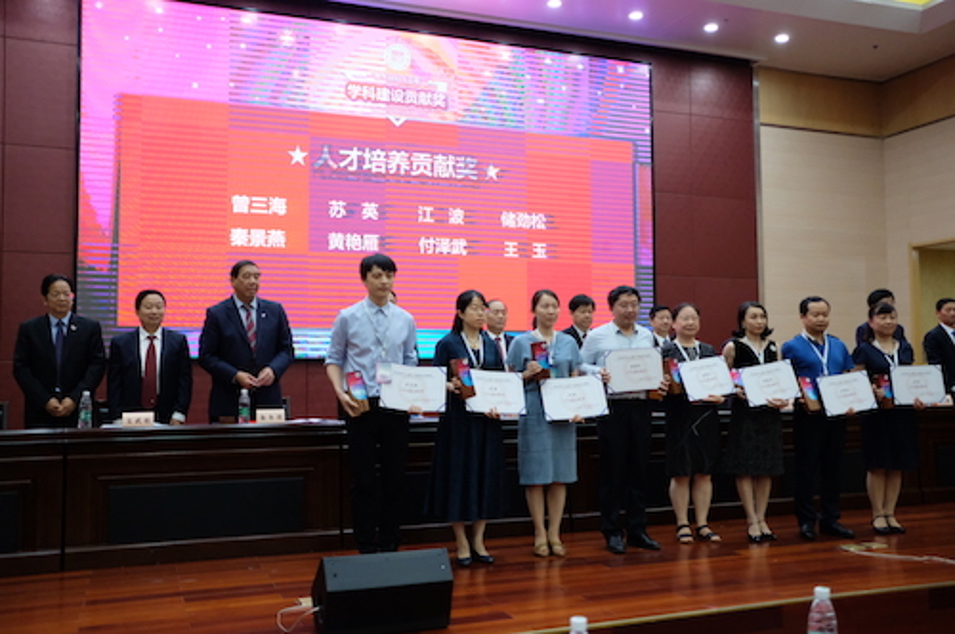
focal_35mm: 35
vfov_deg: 37.8
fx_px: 927
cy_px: 317
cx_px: 478
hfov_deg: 54.5
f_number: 2
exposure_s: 1/500
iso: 4000
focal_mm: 23
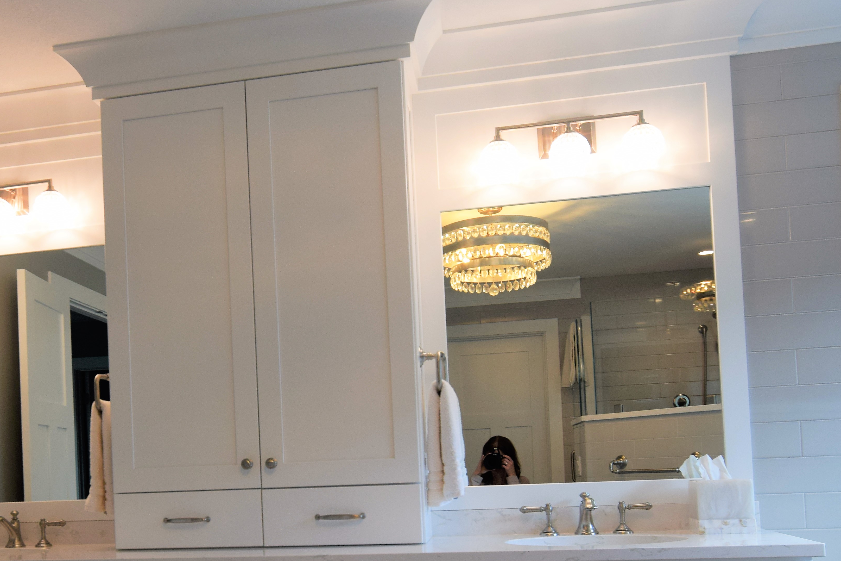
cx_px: 262
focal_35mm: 39
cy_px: 434
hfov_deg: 48.5
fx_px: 911
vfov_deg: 33.4
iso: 400
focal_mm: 14
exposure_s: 1/100
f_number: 5
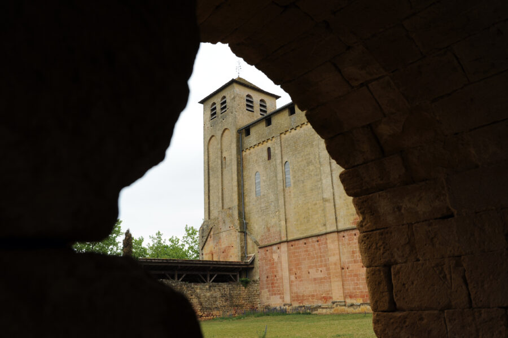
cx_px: 254
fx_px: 437
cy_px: 169
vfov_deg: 42.3
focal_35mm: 31
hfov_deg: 60.3
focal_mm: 31
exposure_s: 1/200
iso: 200
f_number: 8
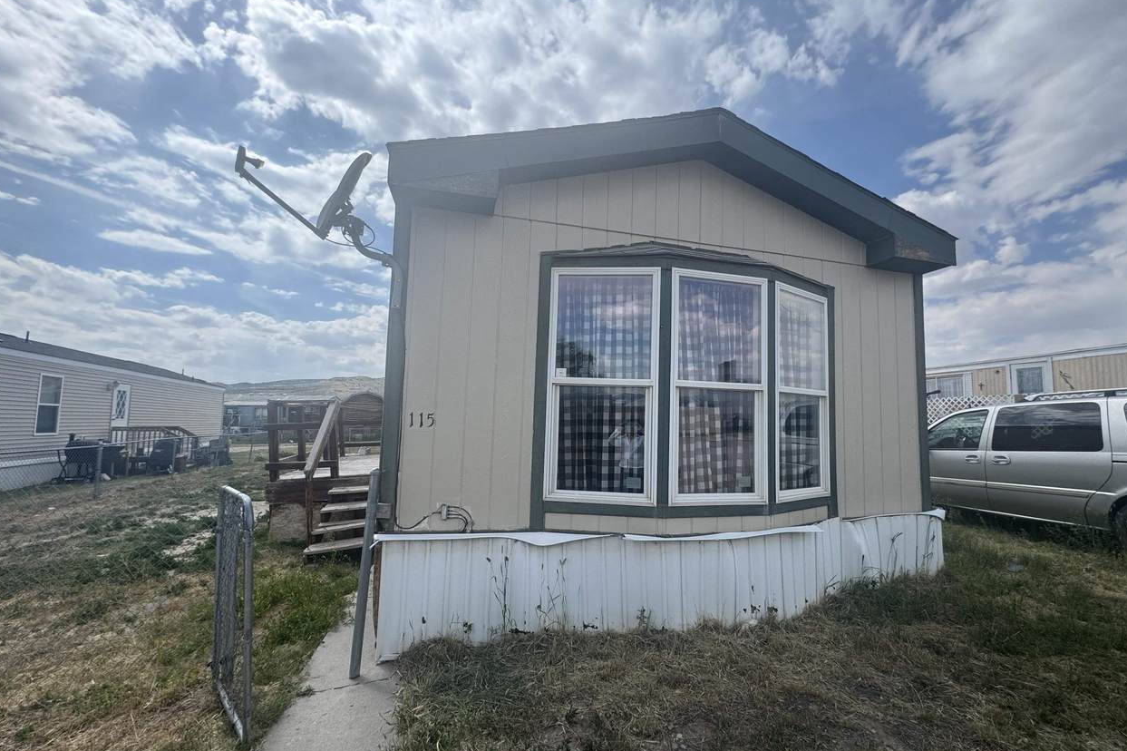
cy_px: 386
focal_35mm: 15
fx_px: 469
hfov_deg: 100.4
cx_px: 574
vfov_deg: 77.3
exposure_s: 1/1506
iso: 40
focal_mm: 2.22
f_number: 2.2
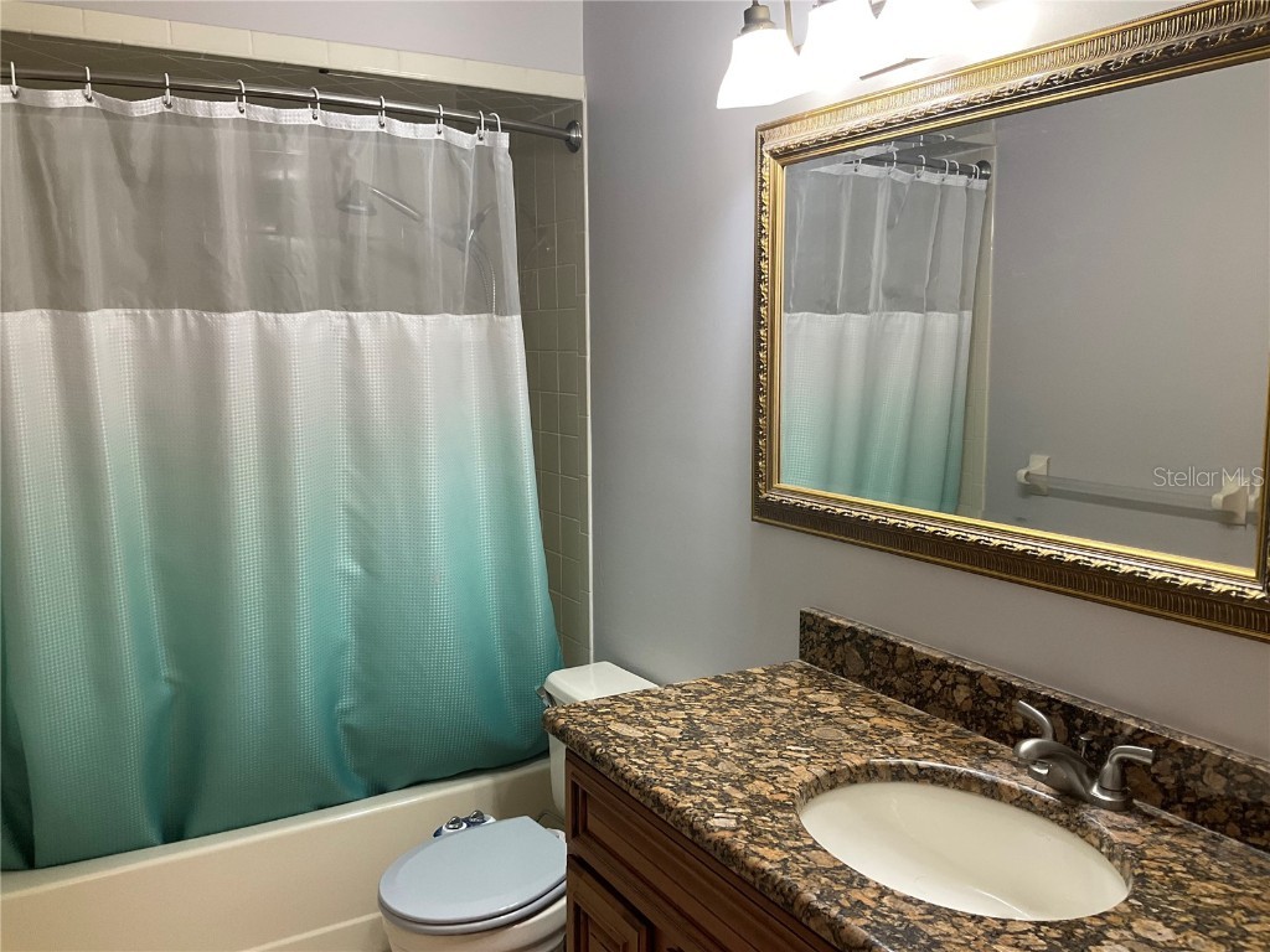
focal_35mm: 29
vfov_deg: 48.2
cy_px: 476
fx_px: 1064
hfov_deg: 61.7
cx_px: 635
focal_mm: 3
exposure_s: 1/60
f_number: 1.8
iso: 64
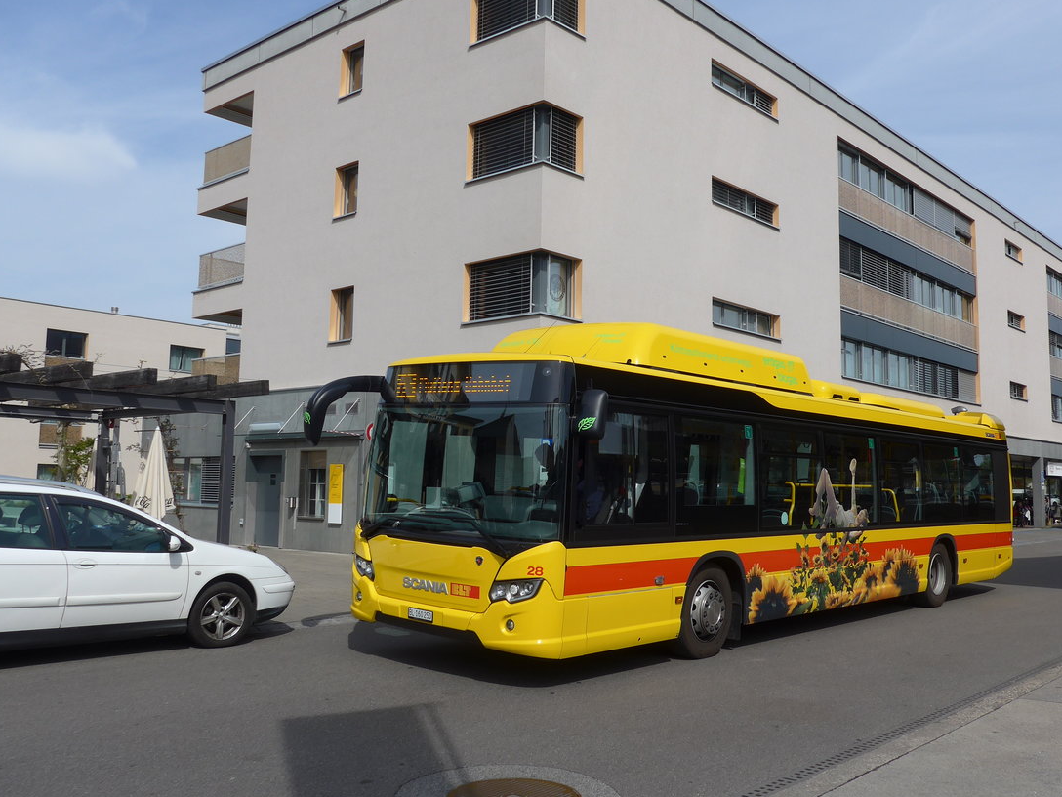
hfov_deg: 56.7
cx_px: 574
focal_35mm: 32
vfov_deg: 44.2
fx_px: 982
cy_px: 387
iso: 80
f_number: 3.2
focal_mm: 6
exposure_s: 1/1600
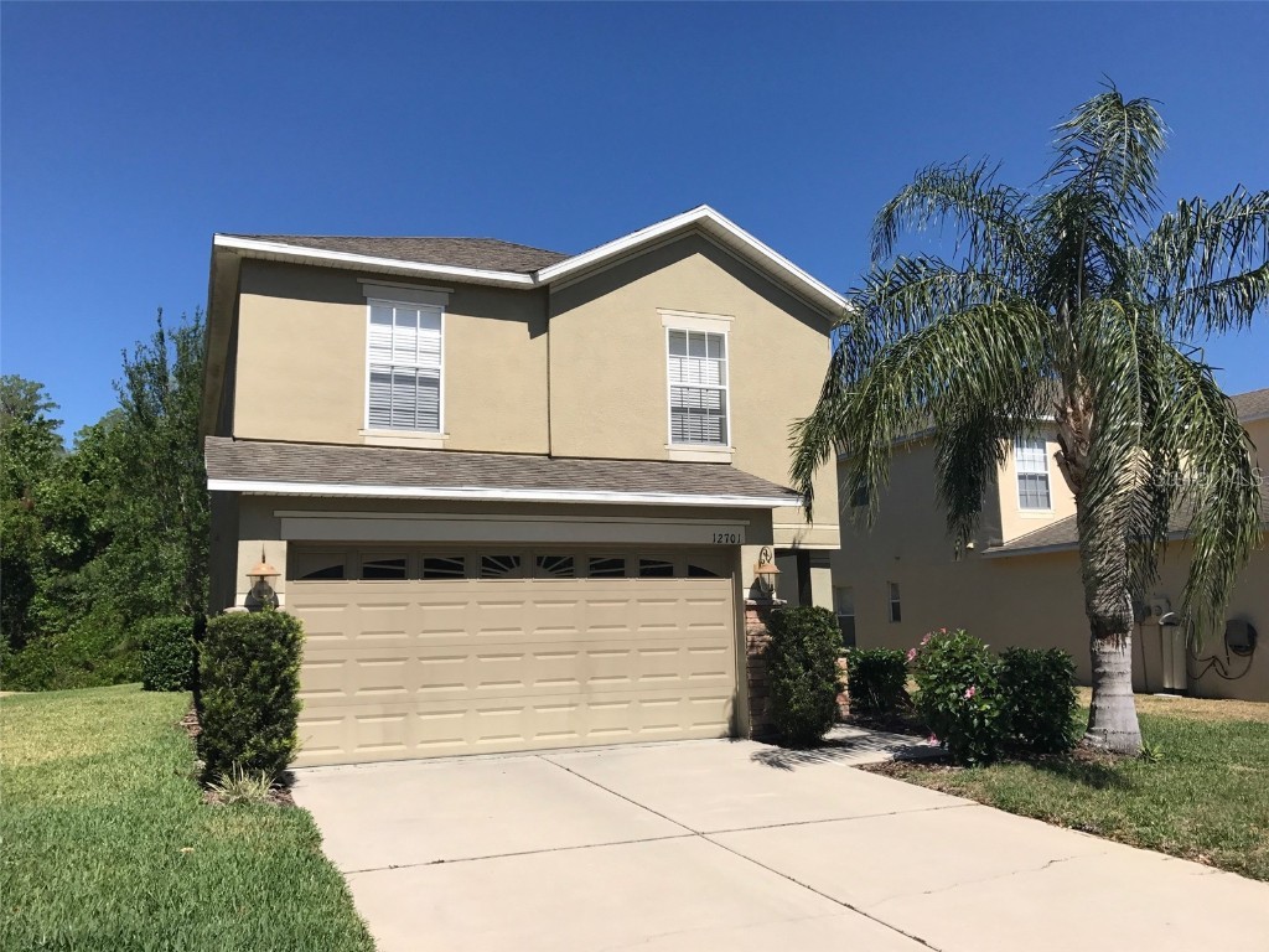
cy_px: 476
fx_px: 1026
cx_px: 634
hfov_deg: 63.4
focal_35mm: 28
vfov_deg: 49.7
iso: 20
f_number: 1.8
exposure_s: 1/4000
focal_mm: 3.99
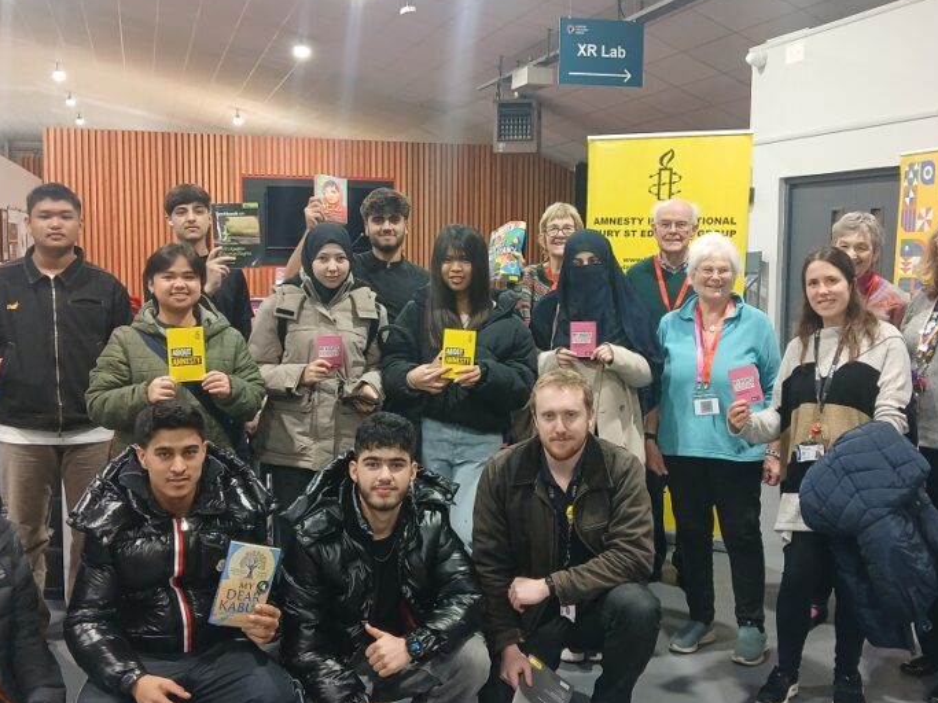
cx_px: 472
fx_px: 1057
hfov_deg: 47.9
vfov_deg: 36.8
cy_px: 334
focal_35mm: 39
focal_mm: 3.98
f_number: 1.8
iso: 160
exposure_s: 1/50
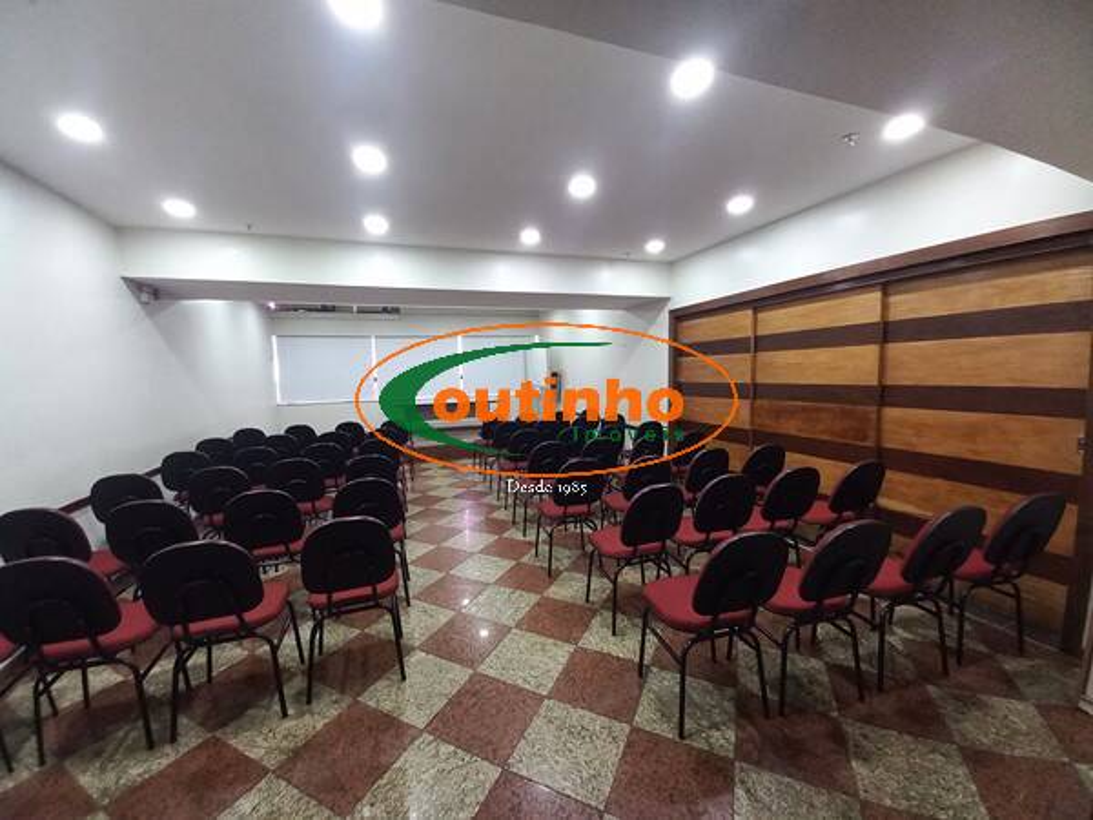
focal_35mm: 13
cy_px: 410
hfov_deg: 106.2
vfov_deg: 89.9
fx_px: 410
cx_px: 546
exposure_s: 1/24
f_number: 2.2
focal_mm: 1.42
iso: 200
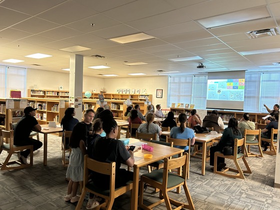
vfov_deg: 53.1
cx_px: 140
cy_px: 105
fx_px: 210
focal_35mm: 26
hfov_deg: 67.3
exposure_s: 1/60
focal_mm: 5.7
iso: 200
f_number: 1.5
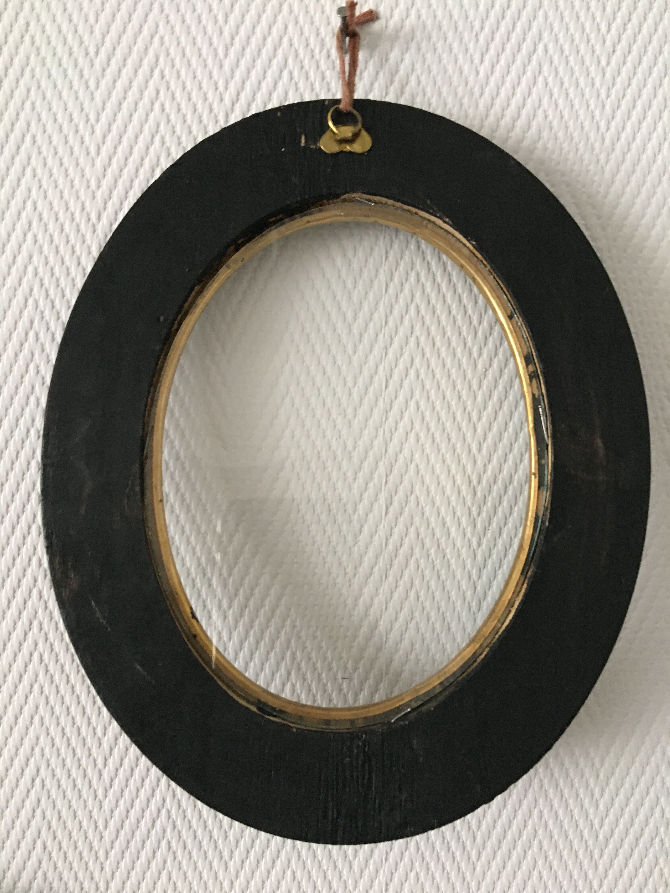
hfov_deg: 48.2
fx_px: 748
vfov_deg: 61.7
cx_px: 335
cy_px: 446
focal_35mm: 29
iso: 200
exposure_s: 1/20
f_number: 2.2
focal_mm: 4.15
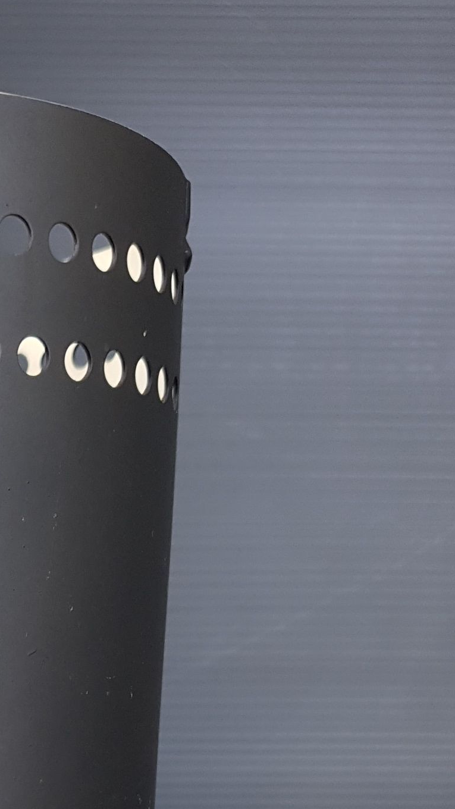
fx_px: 1287
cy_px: 833
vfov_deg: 31.8
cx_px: -158
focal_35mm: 60
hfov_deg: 18.5
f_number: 1.7
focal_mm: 4.2
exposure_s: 1/100
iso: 100
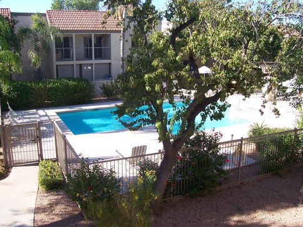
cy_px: 116
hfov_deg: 52.6
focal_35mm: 35
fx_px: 306
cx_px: 152
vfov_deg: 40.7
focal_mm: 5.6
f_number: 5.6
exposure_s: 1/180
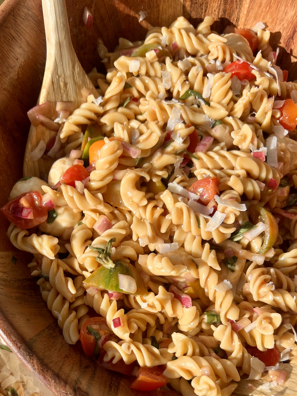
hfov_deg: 34.2
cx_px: 64
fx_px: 469
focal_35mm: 41
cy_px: 298
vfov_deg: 44.2
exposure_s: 1/2571
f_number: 1.5
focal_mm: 5.7
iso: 50
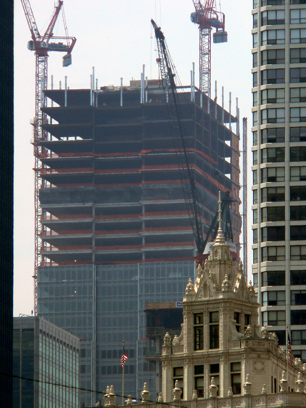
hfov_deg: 3.4
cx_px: 153
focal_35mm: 432
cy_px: 204
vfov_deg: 4.6
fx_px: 5092
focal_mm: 72
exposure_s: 1/640
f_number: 5.6
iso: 80
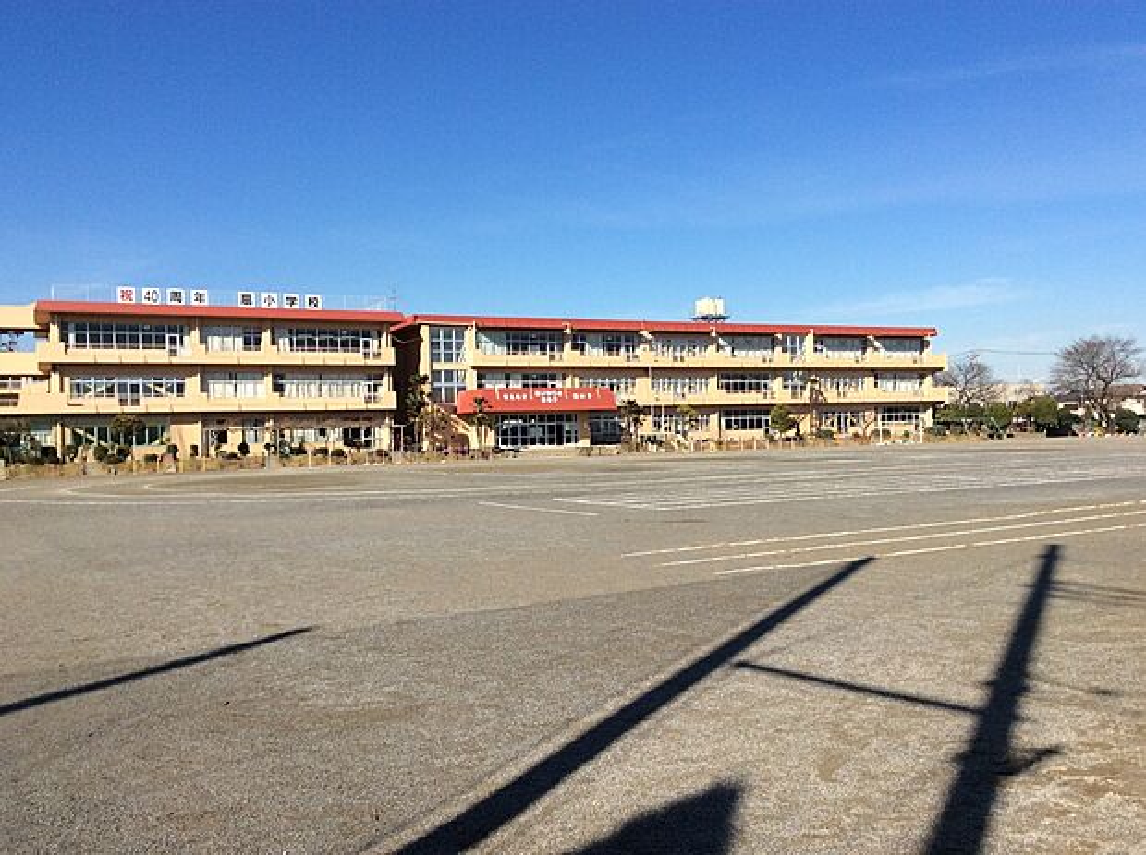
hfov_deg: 56.9
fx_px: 1058
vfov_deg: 44.1
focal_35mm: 32
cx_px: 573
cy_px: 428
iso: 32
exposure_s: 1/1684
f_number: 2.4
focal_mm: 3.3
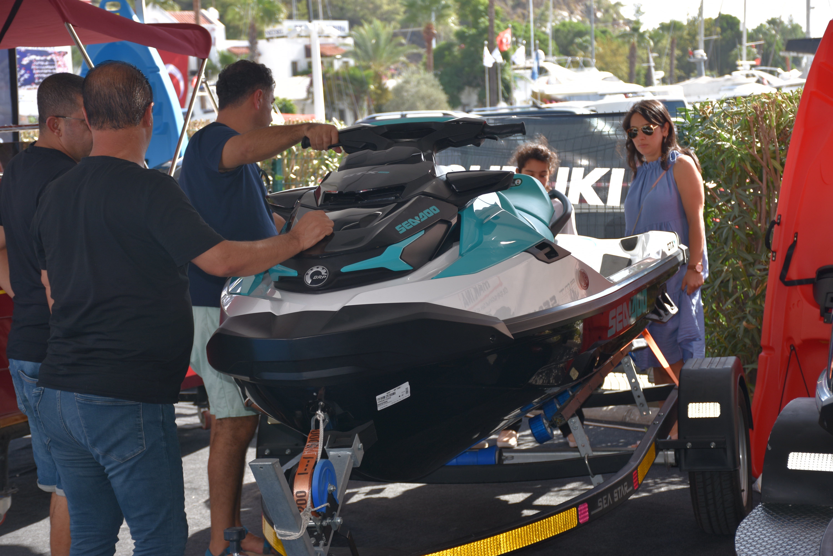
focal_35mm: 78
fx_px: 1805
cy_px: 278
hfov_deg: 26.0
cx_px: 416
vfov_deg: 17.5
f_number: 4.8
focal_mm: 52
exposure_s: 1/250
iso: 125
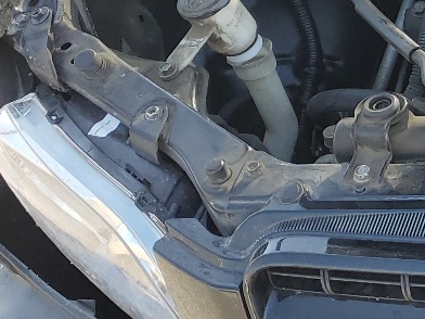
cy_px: 164
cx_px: 825
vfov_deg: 14.0
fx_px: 1301
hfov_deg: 15.3
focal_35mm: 106
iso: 50
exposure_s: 1/500
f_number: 1.5
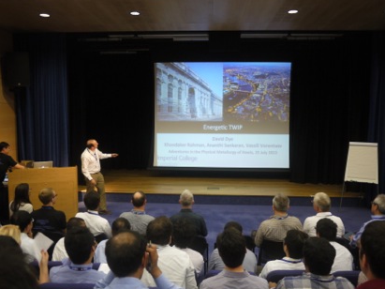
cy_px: 147
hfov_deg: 60.0
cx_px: 190
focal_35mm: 30
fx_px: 334
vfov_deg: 46.8
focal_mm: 14
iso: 400
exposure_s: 1/50
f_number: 2.5
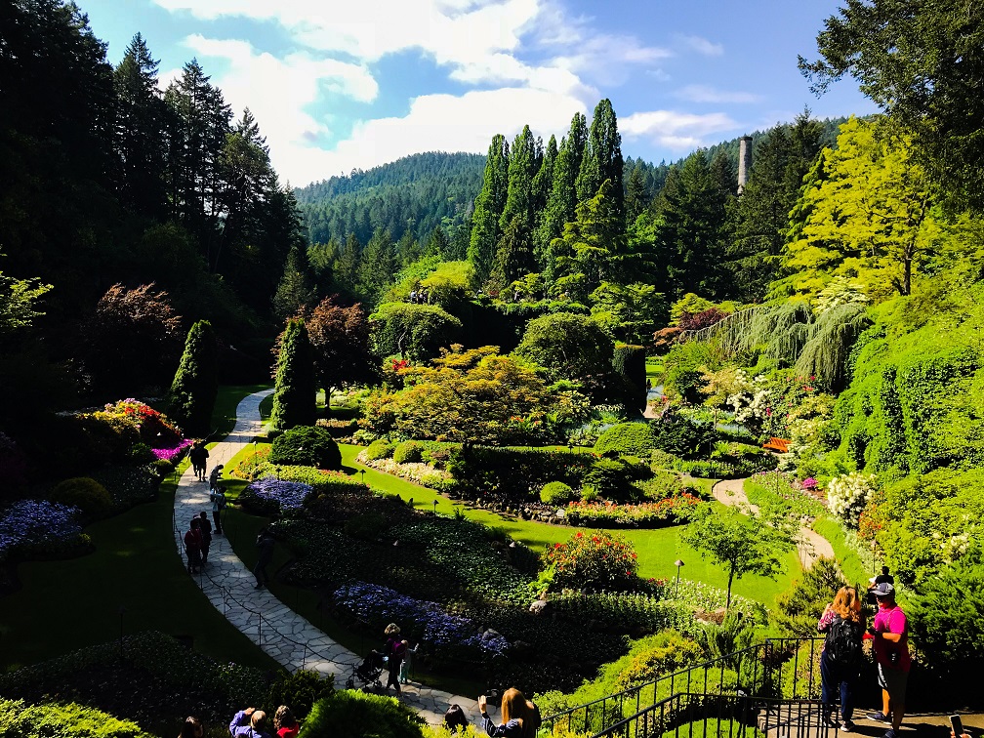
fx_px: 796
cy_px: 369
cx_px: 492
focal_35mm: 28
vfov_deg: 49.7
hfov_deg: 63.4
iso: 20
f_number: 1.8
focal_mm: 3.99
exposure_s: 1/1182
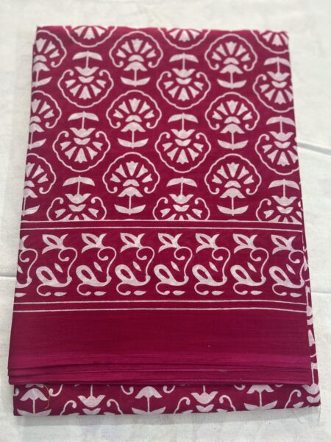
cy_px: 221
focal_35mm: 26
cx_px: 166
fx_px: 331
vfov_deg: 67.3
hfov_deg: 53.1
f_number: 1.5
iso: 125
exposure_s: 1/104
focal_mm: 5.7
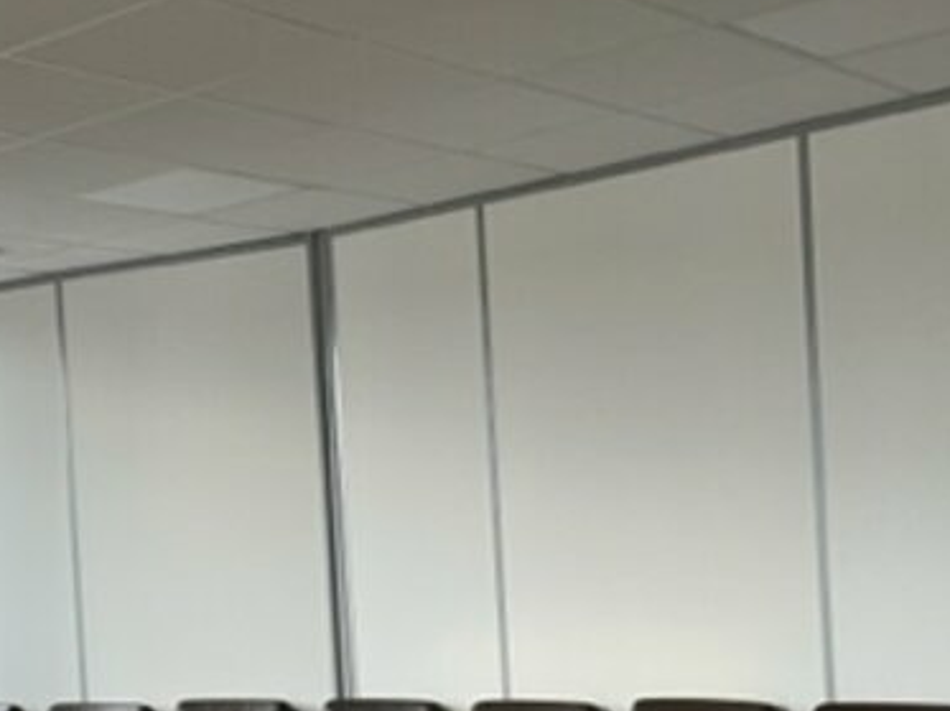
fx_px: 1837
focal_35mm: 67
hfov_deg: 28.8
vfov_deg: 21.6
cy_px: 591
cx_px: 311
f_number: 1.6
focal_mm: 4.2
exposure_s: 1/50
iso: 100
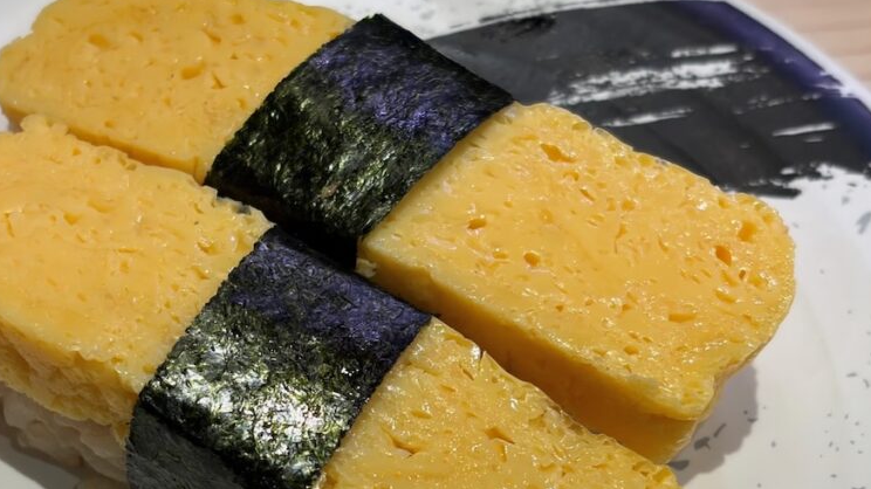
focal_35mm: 78
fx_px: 1801
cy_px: 379
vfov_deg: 15.4
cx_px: 363
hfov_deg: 27.1
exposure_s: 1/100
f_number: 1.6
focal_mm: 5.96
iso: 32
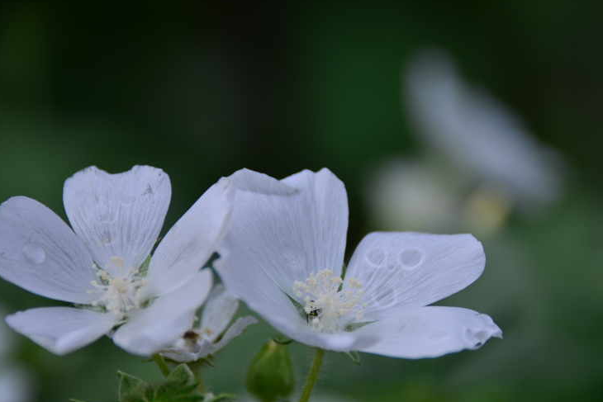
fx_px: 7053
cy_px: 278
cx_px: 353
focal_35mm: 421
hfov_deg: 4.9
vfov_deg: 3.3
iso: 100
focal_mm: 300
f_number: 5.6
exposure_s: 1/160
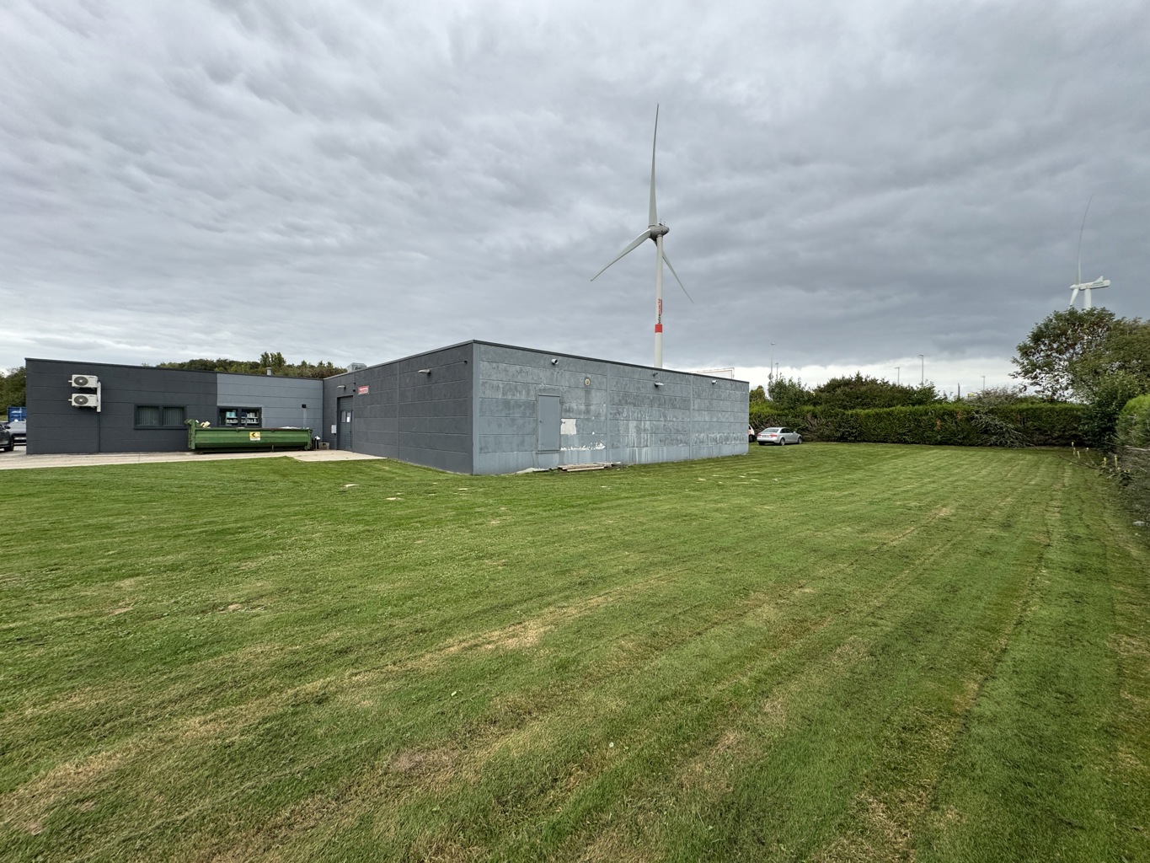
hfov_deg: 102.1
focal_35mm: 14
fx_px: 465
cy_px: 432
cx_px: 575
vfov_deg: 85.7
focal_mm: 2.22
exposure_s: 1/381
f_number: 2.2
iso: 40
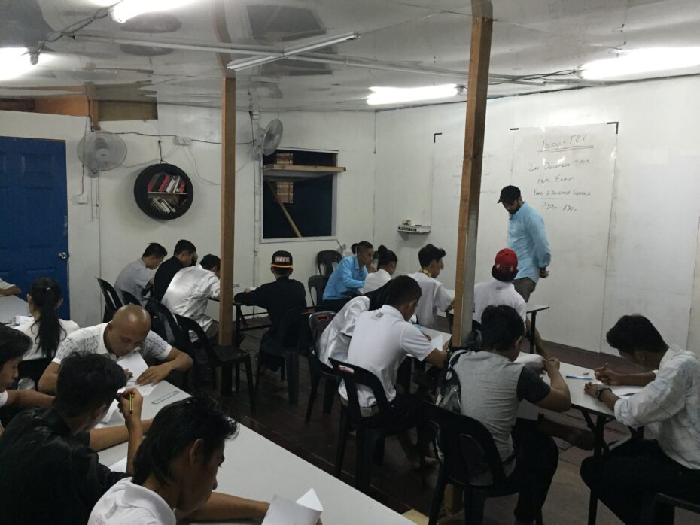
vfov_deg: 48.2
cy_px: 262
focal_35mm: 29
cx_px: 350
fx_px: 587
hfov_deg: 61.6
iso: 250
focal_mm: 4.15
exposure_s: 1/33
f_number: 2.2
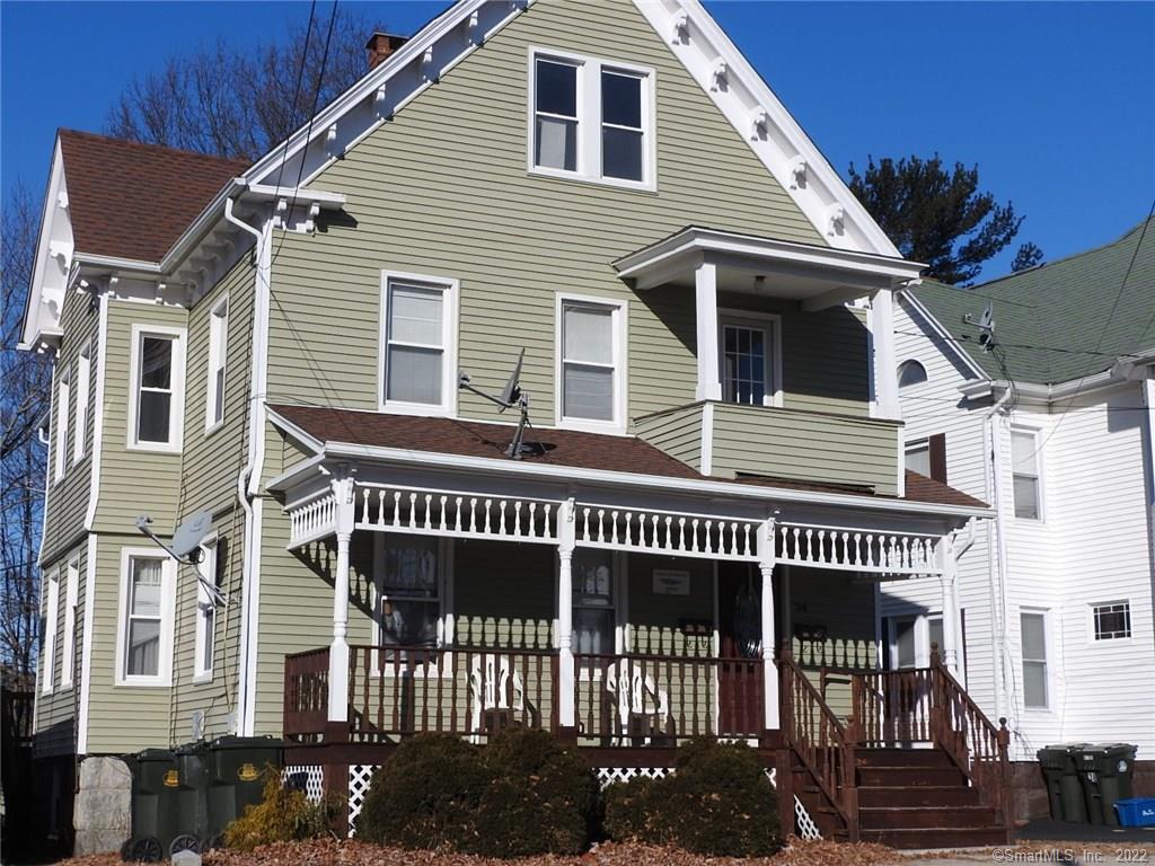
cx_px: 578
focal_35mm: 55
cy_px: 433
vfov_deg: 26.6
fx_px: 1835
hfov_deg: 34.9
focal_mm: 9.9
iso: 100
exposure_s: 1/1600
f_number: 5
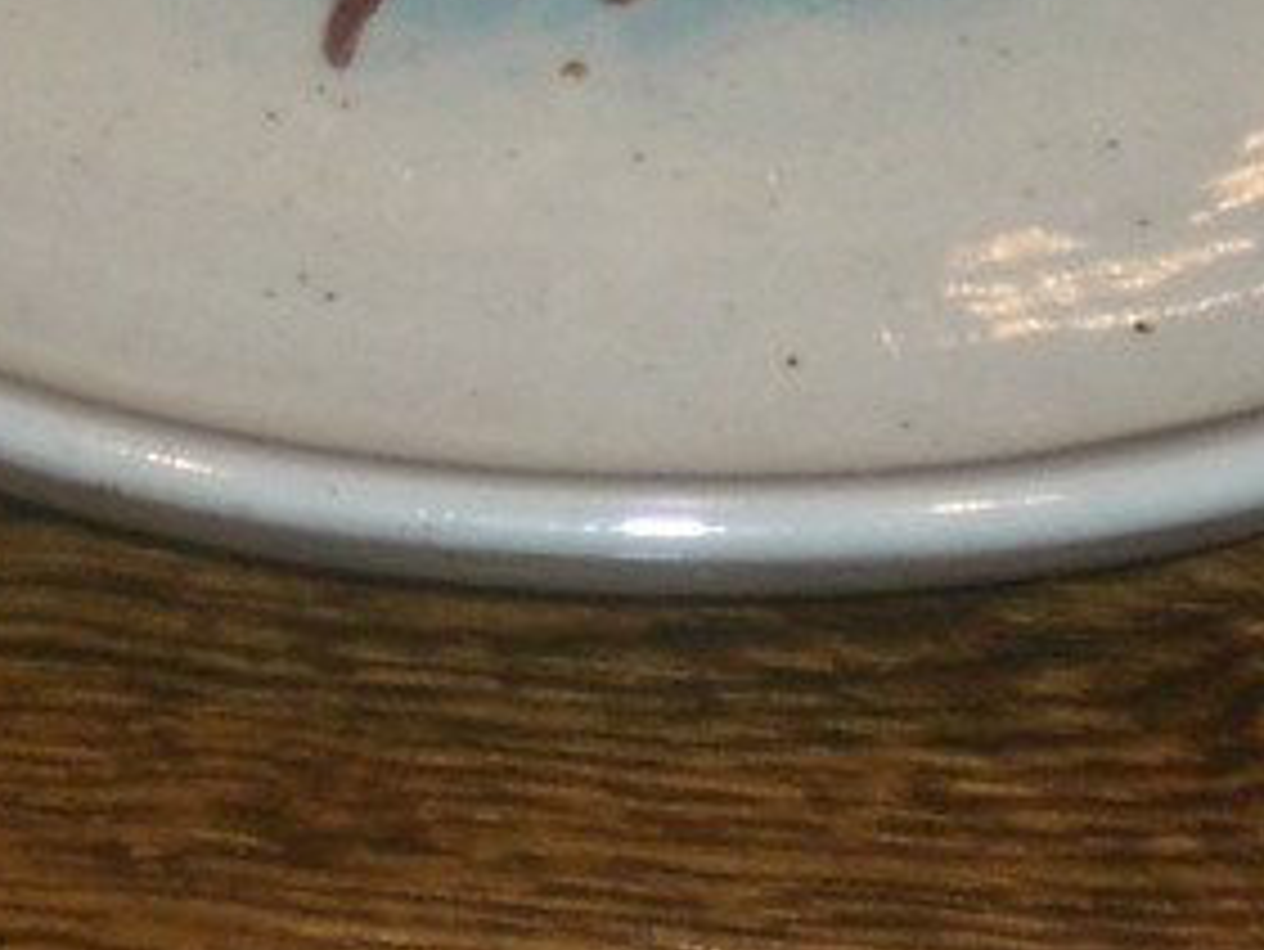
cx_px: 531
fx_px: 4932
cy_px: -653
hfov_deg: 14.6
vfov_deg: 10.5
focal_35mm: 135
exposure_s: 1/30
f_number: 3.1
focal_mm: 6.3
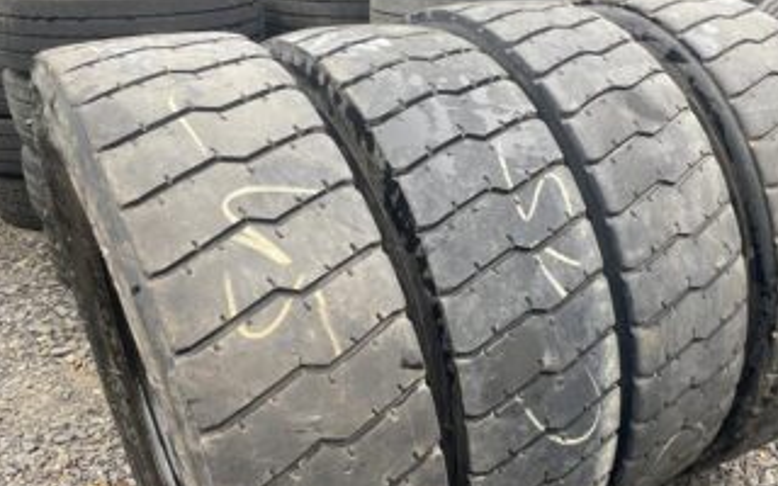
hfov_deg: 52.0
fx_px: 785
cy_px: 322
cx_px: 503
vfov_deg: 34.1
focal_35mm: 37
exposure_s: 1/122
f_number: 1.8
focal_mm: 4.25
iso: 80
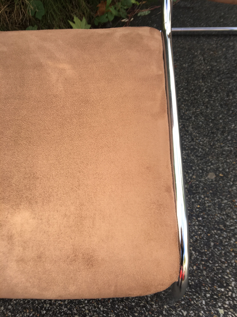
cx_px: 118
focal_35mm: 29
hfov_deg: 48.2
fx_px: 265
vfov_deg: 61.7
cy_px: 158
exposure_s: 1/287
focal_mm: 4.15
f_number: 2.2
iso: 25
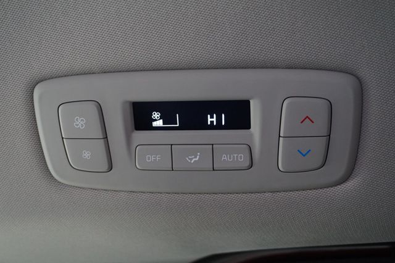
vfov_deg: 26.5
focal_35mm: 51
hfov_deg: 38.9
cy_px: 132
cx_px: 198
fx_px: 559
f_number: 5
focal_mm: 34
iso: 800
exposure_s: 1/60
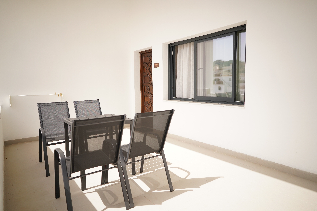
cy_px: 106
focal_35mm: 24
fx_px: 211
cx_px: 158
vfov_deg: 53.1
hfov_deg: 73.7
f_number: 2.8
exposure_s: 1/4000
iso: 400
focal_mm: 24
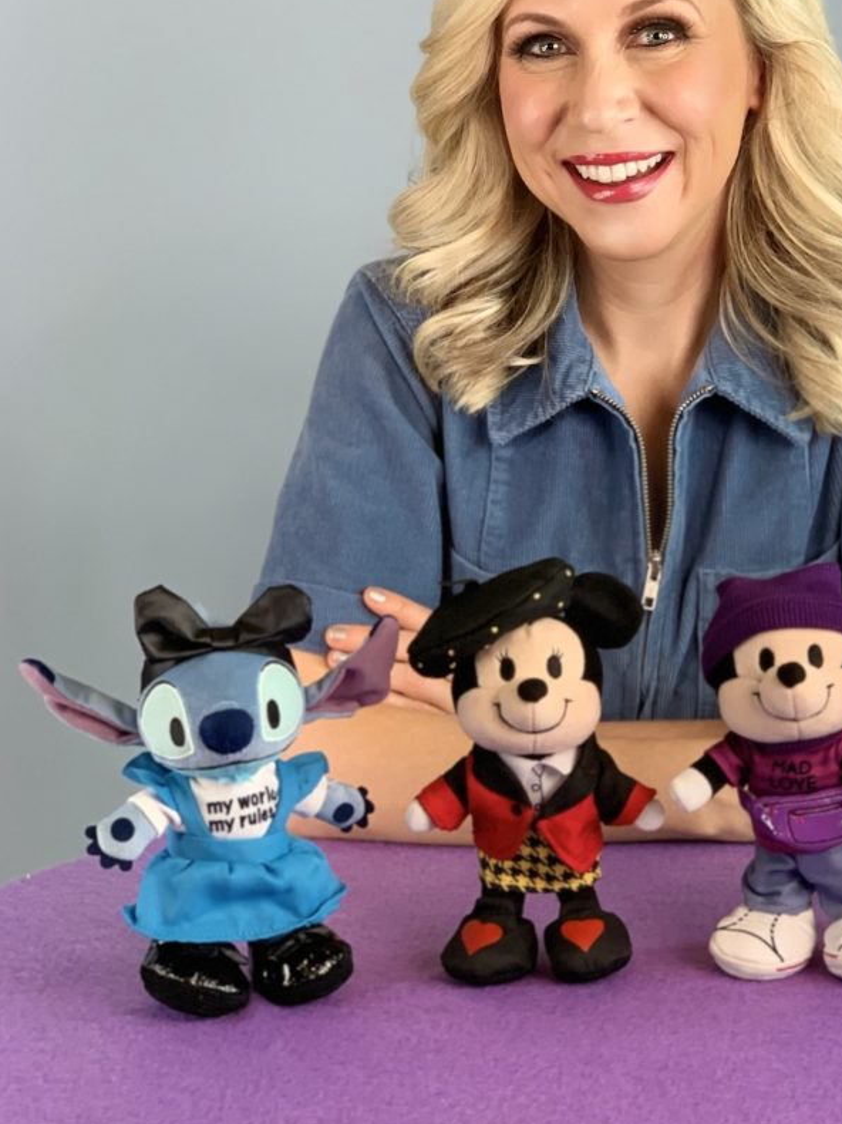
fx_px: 2564
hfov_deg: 18.6
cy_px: 471
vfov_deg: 24.7
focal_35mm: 79
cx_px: 616
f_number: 2.4
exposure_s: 1/60
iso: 100
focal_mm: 6
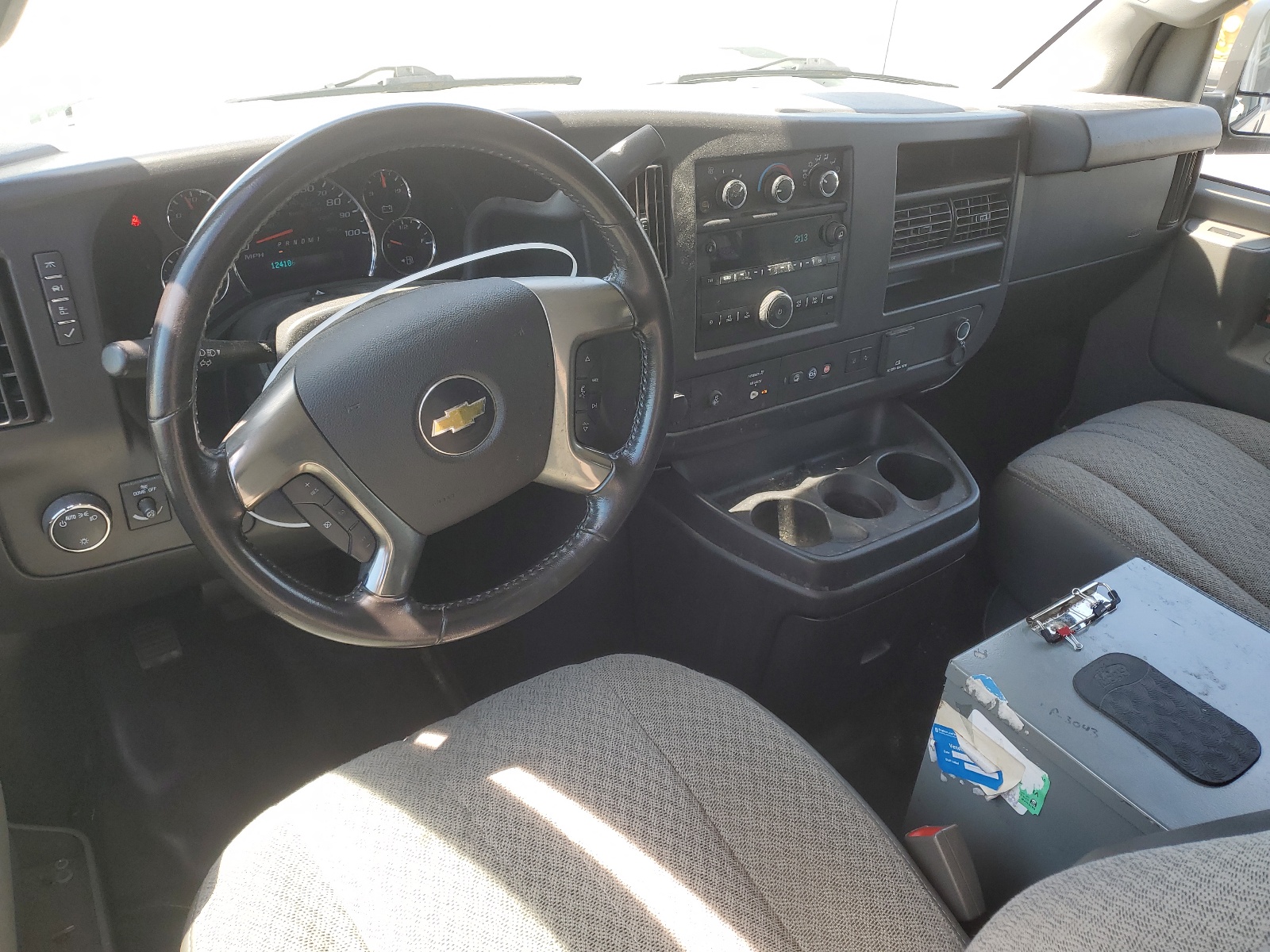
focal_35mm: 26
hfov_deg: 67.3
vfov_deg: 53.1
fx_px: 954
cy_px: 476
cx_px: 635
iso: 50
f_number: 1.5
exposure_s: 1/250
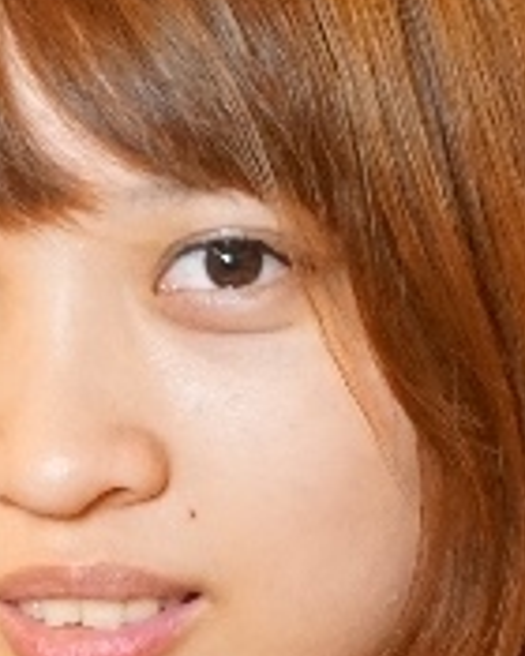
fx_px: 2564
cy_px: 660
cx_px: 189
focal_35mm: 132
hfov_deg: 11.7
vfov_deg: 14.4
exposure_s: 1/160
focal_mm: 16
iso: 3200
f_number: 3.5
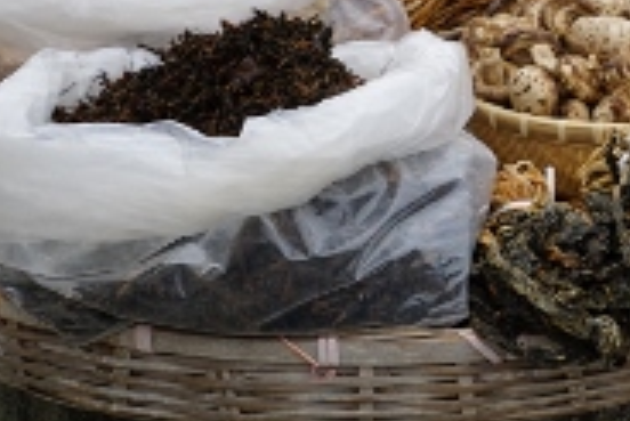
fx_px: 1489
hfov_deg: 23.5
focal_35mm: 85
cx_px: 517
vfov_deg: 16.0
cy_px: 67
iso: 100
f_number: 7.1
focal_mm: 26
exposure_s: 1/100
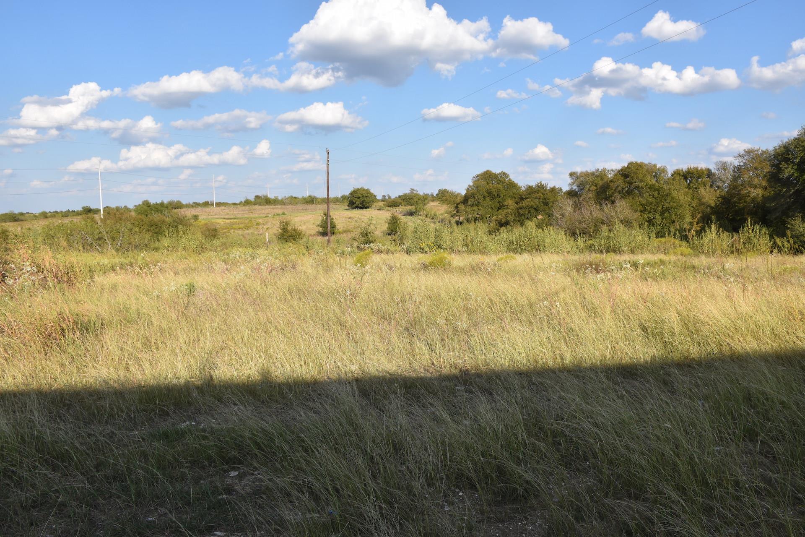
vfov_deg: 47.9
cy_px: 268
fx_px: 604
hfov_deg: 67.4
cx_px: 402
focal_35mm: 27
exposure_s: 1/400
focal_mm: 18
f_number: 10
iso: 200
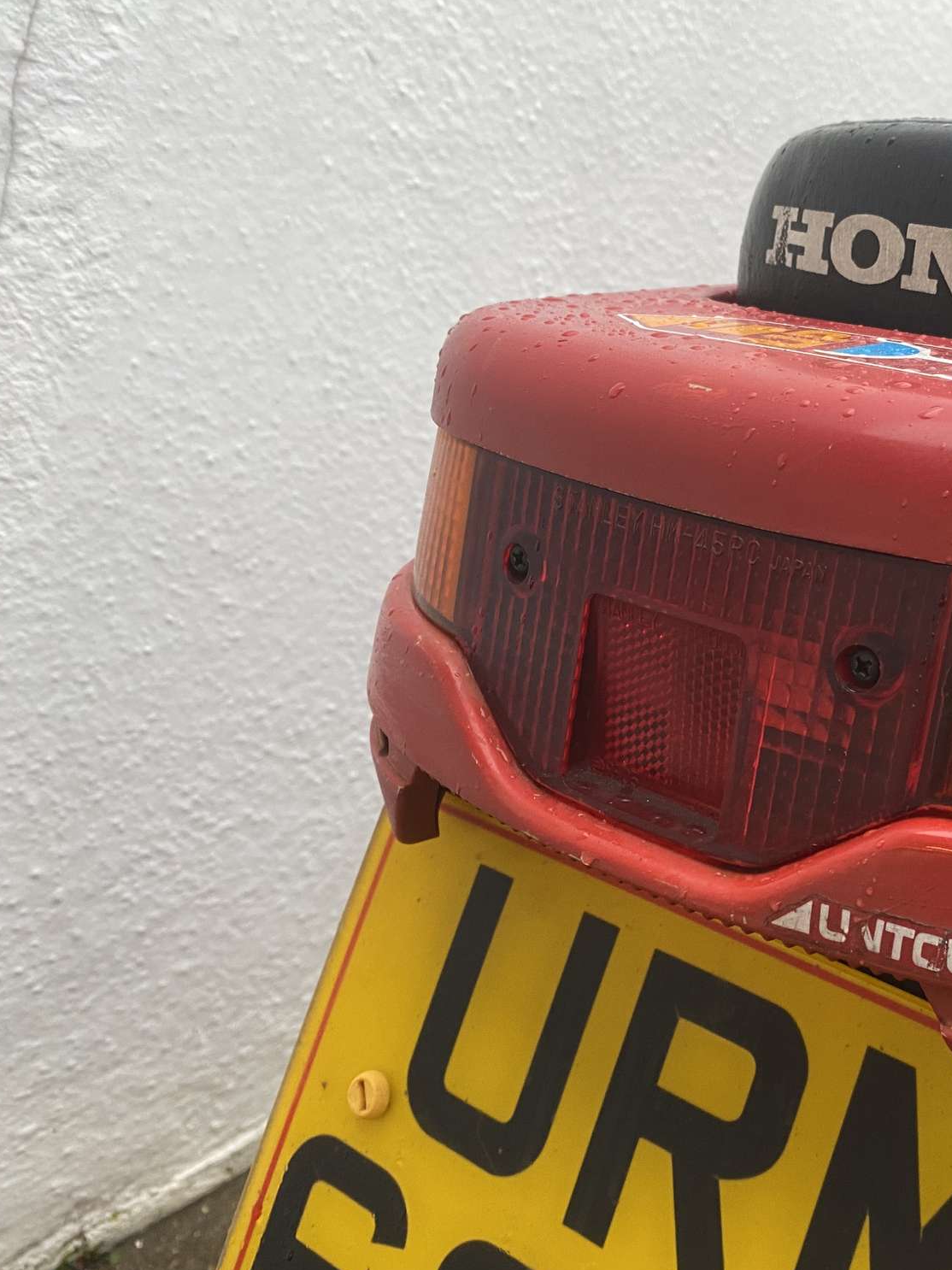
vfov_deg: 52.6
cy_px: 638
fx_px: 1284
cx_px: 803
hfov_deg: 38.6
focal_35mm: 35
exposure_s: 1/50
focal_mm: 4.25
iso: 125
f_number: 1.8
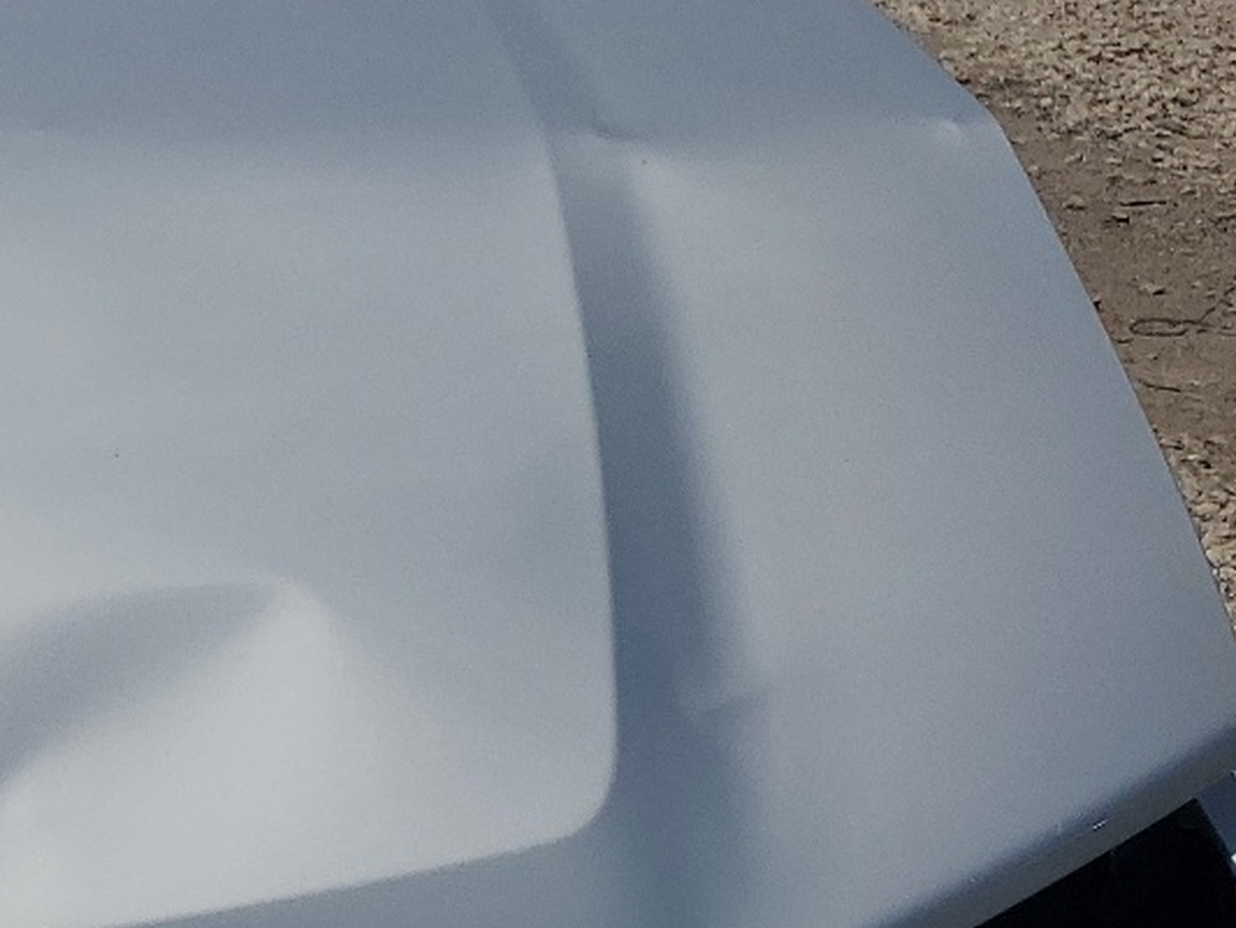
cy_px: 831
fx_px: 2786
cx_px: -492
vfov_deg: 18.6
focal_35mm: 78
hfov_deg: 21.8
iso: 52
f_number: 1.5
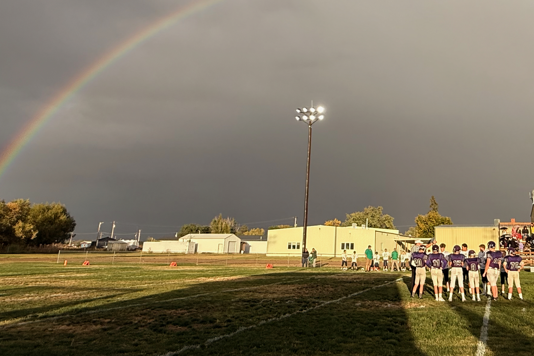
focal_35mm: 33
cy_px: 108
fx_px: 489
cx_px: 395
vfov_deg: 39.3
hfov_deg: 54.7
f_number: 2.2
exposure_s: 1/1145
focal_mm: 2.22
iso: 50
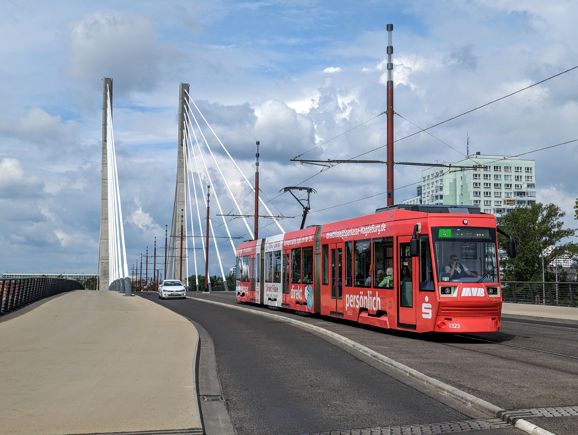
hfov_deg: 39.6
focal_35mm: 48
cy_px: 218
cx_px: 289
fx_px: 803
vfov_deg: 30.3
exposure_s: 1/3448
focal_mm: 6.81
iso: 50
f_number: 1.85
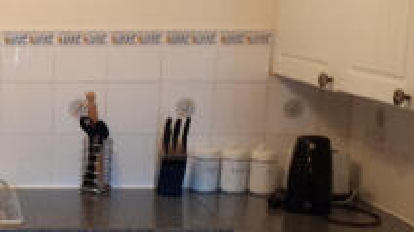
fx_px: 889
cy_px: 159
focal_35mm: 81
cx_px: -40
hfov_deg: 24.5
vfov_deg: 14.9
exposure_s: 1/50
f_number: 1.9
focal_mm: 3.6
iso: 100
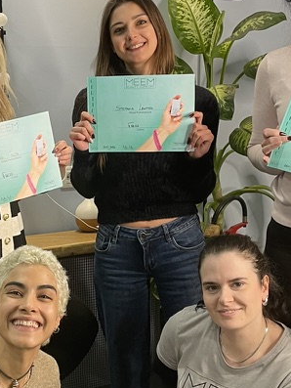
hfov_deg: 21.8
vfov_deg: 28.9
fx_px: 751
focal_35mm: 67
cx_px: 73
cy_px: 213
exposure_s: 1/50
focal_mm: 4.2
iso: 64
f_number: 1.6
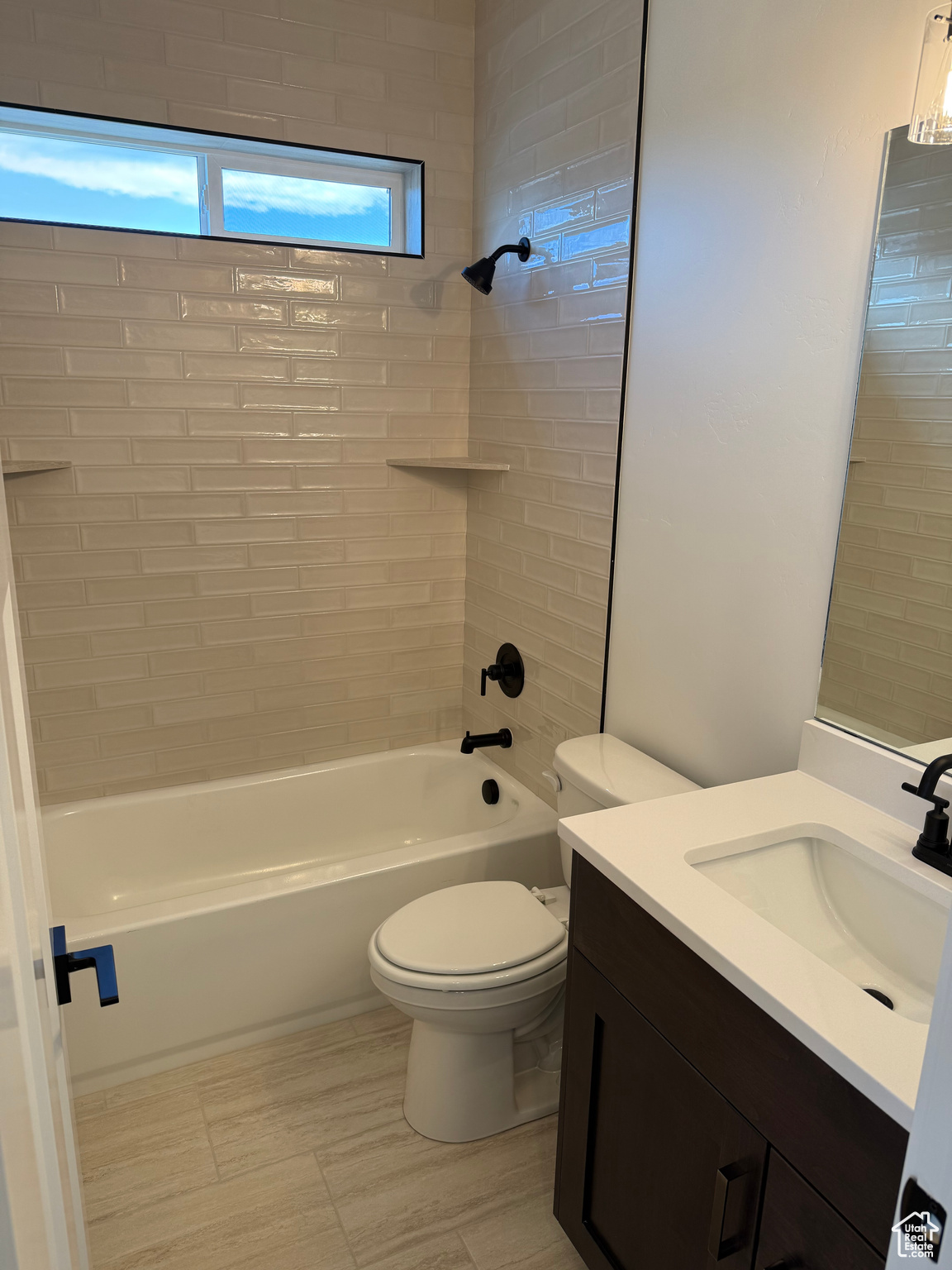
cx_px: 476
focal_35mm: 24
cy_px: 635
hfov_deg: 56.8
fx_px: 880
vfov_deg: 71.6
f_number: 1.78
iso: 64
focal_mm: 6.76
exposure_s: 1/120
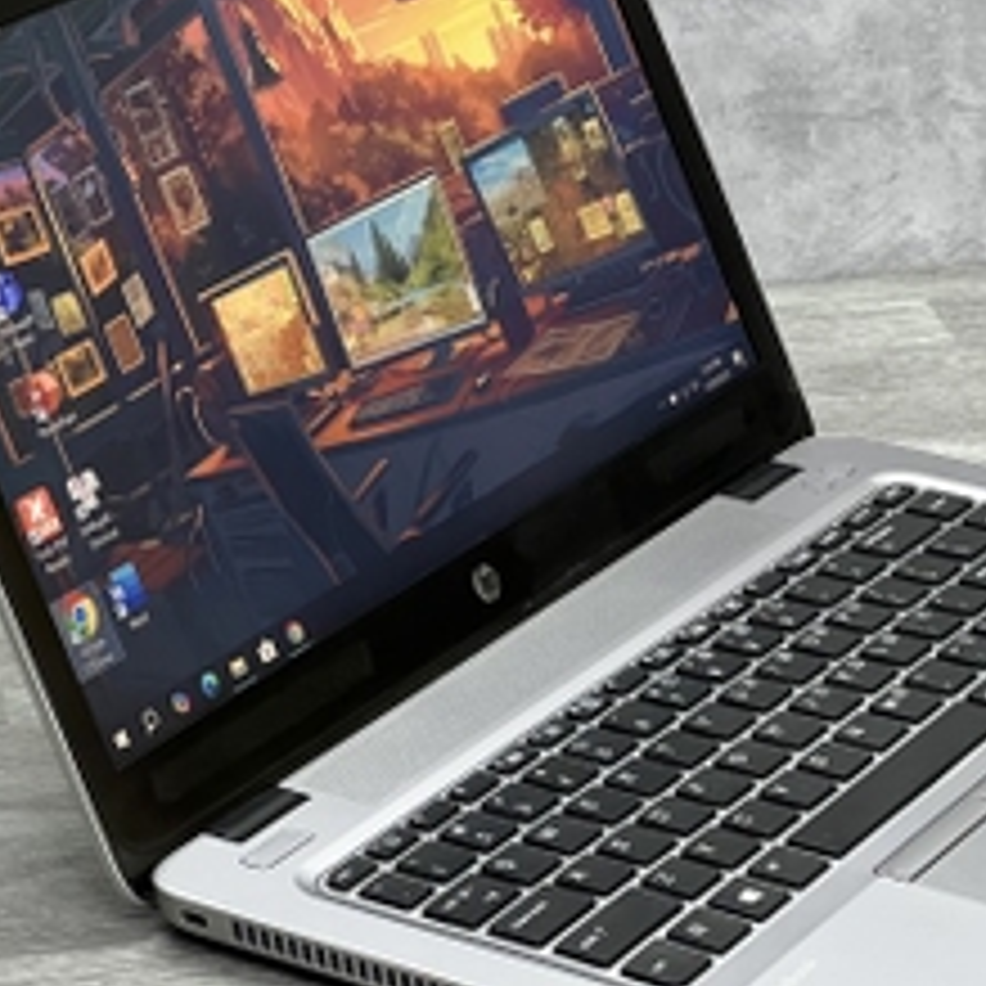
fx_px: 4802
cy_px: 450
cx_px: 734
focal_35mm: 149
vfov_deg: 11.7
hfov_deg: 11.7
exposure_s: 1/50
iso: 200
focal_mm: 9
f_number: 2.8
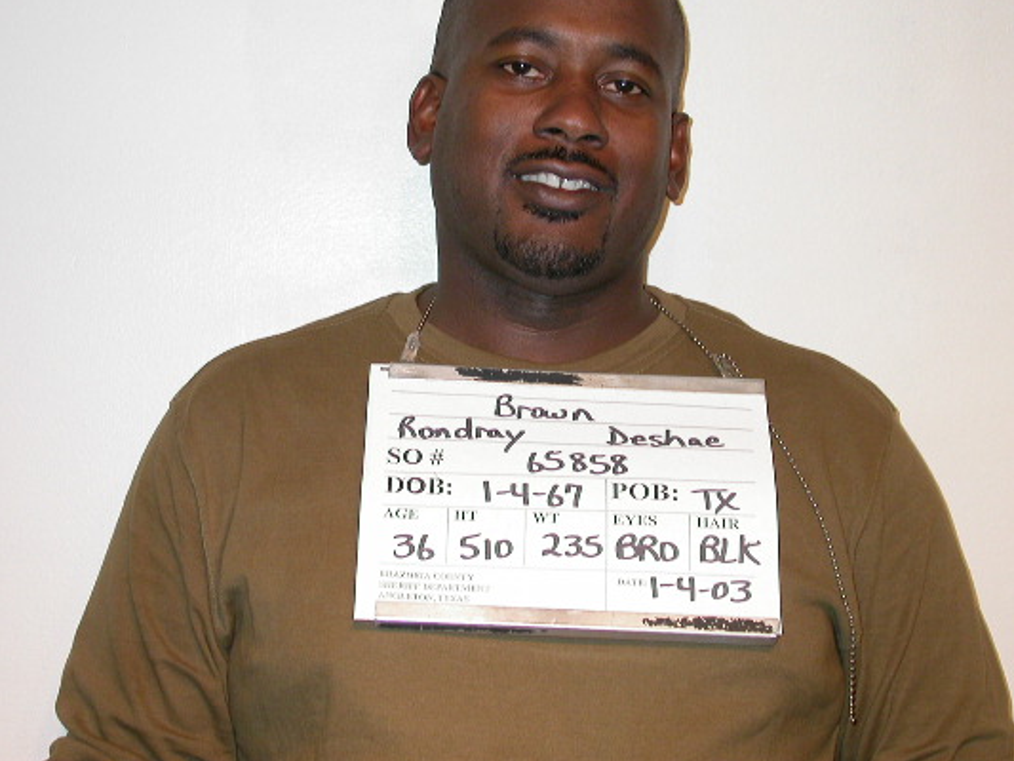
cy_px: 310
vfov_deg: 20.4
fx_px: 2110
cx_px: 468
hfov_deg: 27.0
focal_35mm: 72
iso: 100
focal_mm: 12.6
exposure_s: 1/60.3
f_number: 3.1
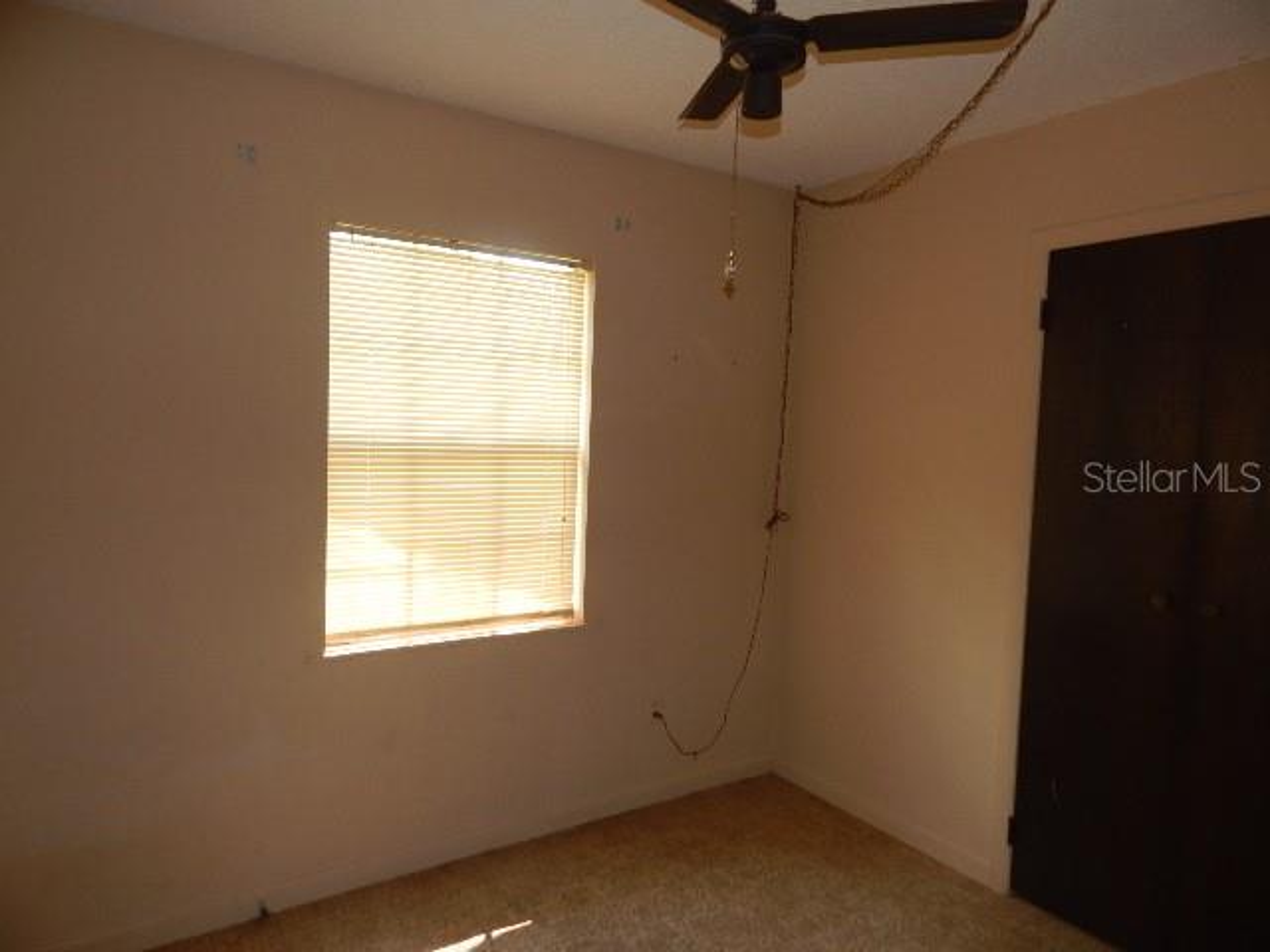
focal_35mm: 22
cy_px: 476
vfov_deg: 61.1
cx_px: 635
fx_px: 807
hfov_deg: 76.4
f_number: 3
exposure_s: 1/40
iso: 125
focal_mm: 4
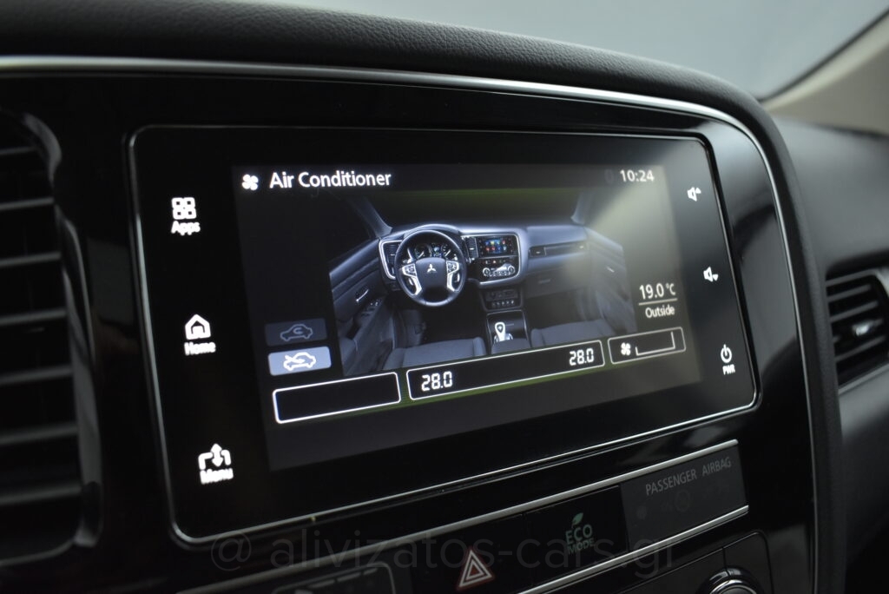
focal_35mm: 27
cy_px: 297
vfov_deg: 48.0
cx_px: 444
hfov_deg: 67.4
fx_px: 667
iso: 1600
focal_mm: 18
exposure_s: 1/125
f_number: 3.5
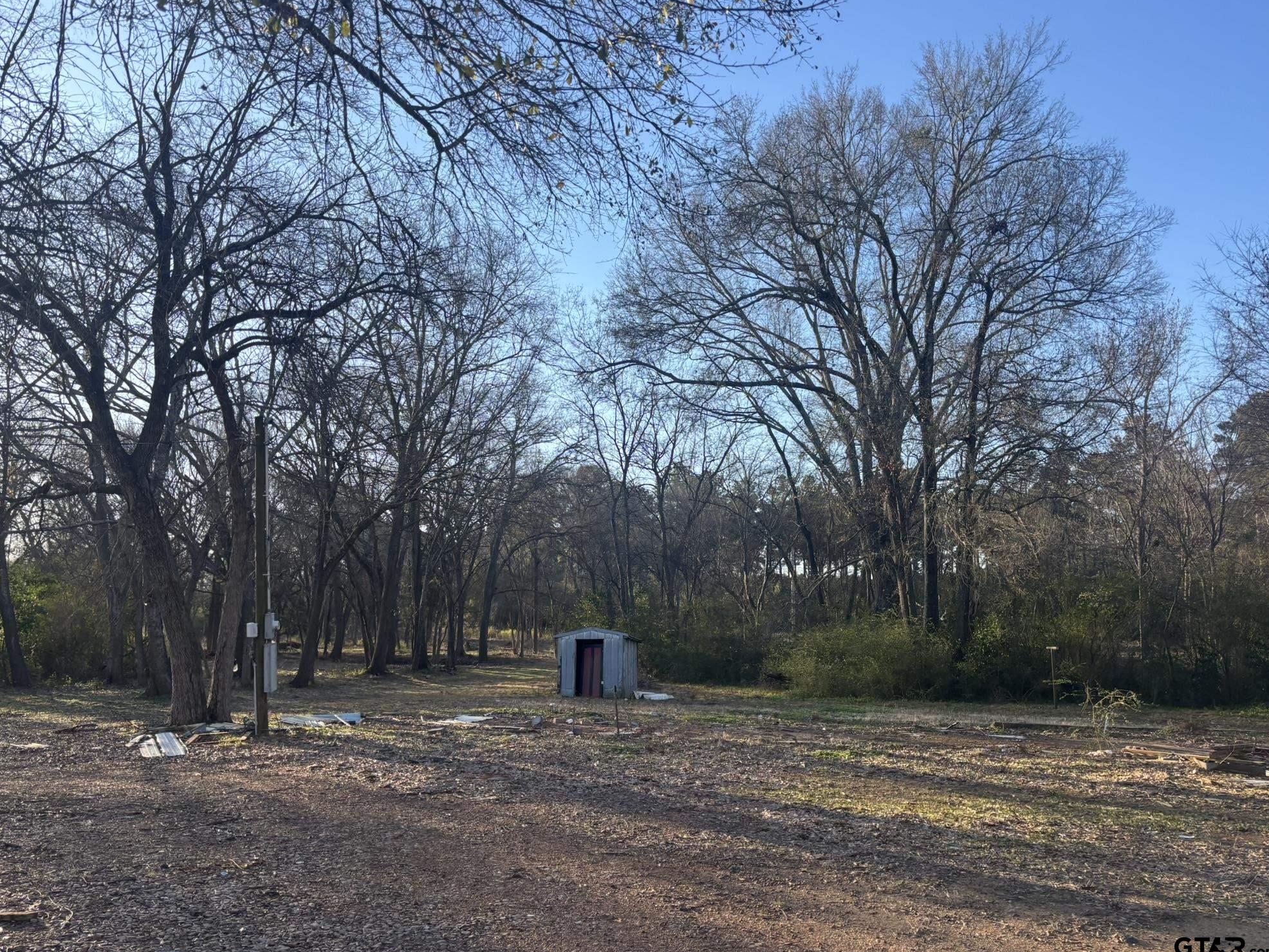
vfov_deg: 51.3
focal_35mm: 27
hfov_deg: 65.3
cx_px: 618
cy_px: 462
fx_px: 990
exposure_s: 1/887
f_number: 1.6
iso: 50
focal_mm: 5.96
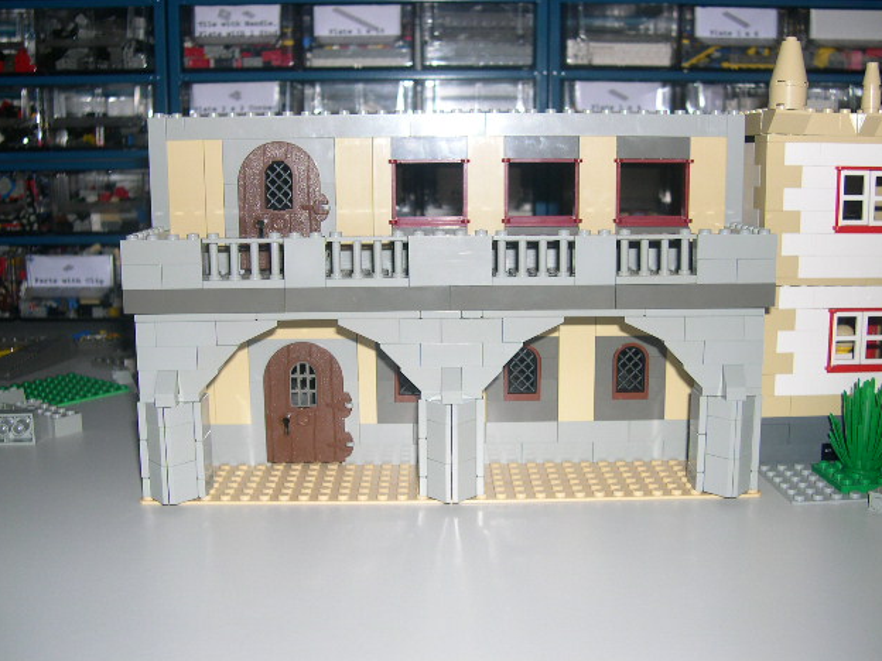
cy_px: 325
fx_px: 994
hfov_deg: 47.9
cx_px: 445
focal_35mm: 39
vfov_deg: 36.8
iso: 100
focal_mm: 8
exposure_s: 1/60
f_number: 2.8
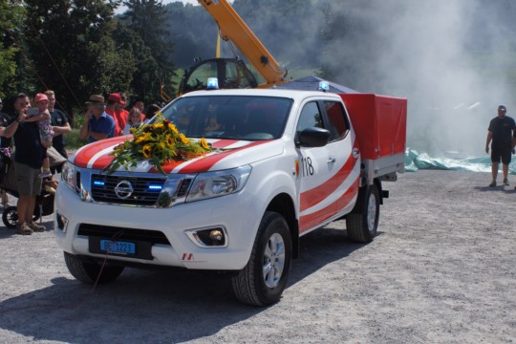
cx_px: 258
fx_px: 645
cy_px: 172
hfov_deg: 43.6
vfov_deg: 29.9
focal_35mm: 45
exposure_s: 1/200
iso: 100
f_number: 11
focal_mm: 30
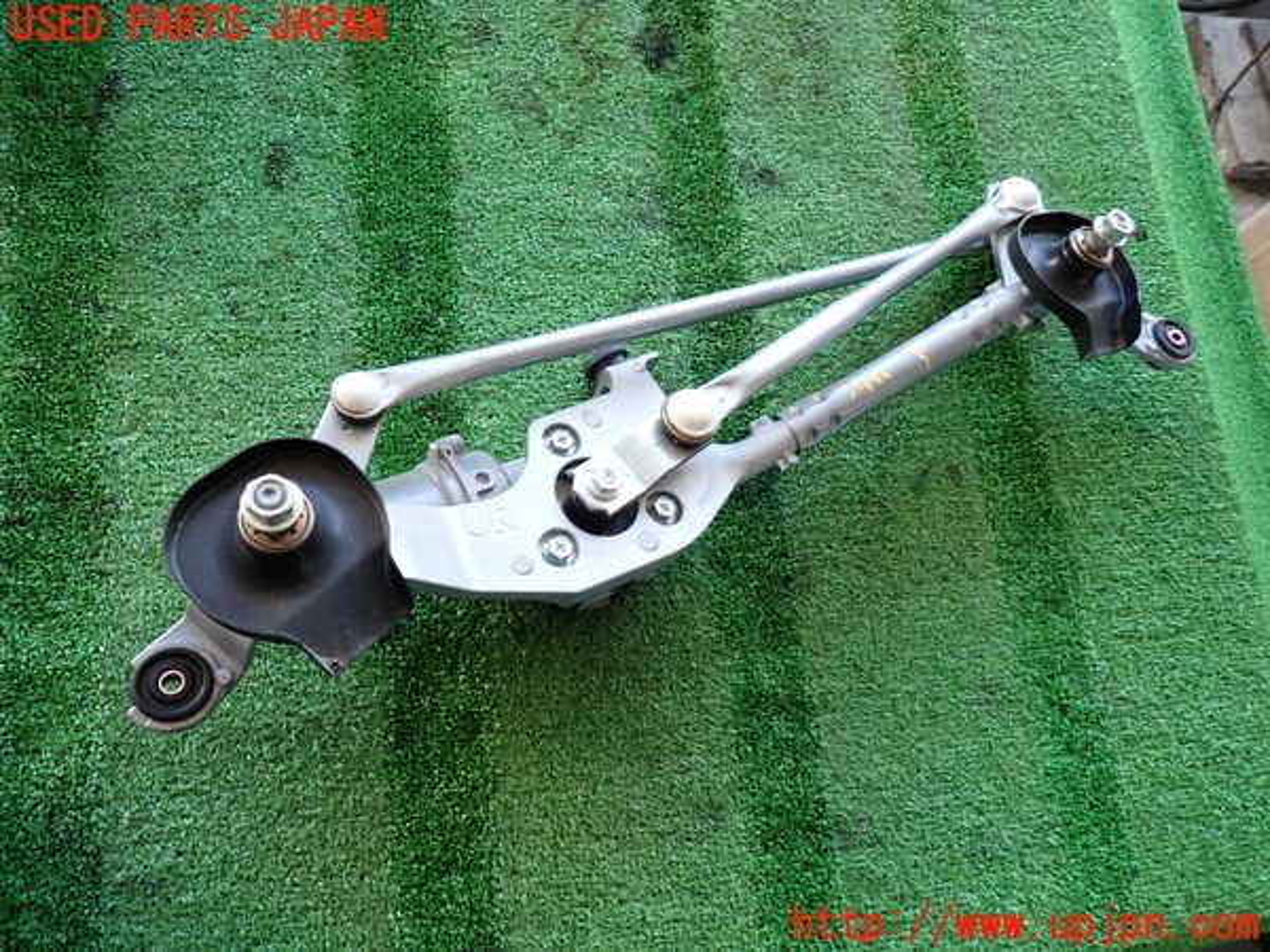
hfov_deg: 69.4
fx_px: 917
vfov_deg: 54.9
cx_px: 635
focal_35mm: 25
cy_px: 476
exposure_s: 1/60
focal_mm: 4.5
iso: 100
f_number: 2
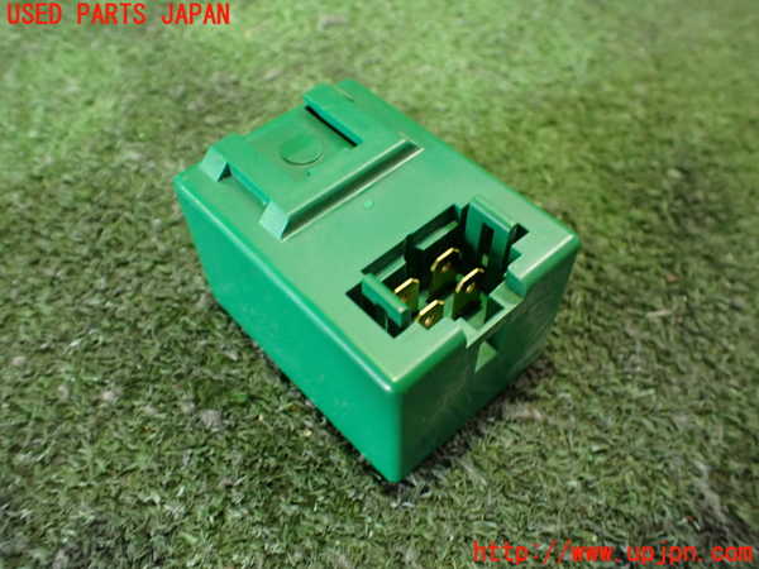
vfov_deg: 46.8
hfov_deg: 60.0
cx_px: 380
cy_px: 284
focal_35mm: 30
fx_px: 658
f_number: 2.3
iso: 800
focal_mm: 5.4
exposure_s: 1/30
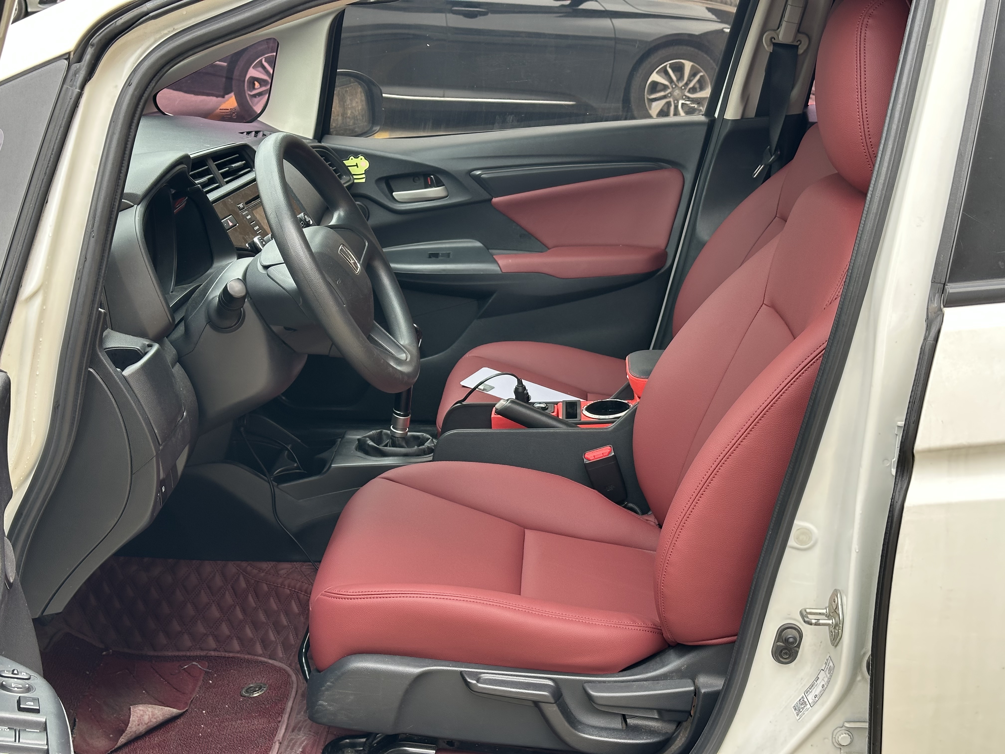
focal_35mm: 48
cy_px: 377
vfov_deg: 30.3
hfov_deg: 39.7
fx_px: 1394
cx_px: 502
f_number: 1.78
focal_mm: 6.86
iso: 64
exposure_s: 1/278
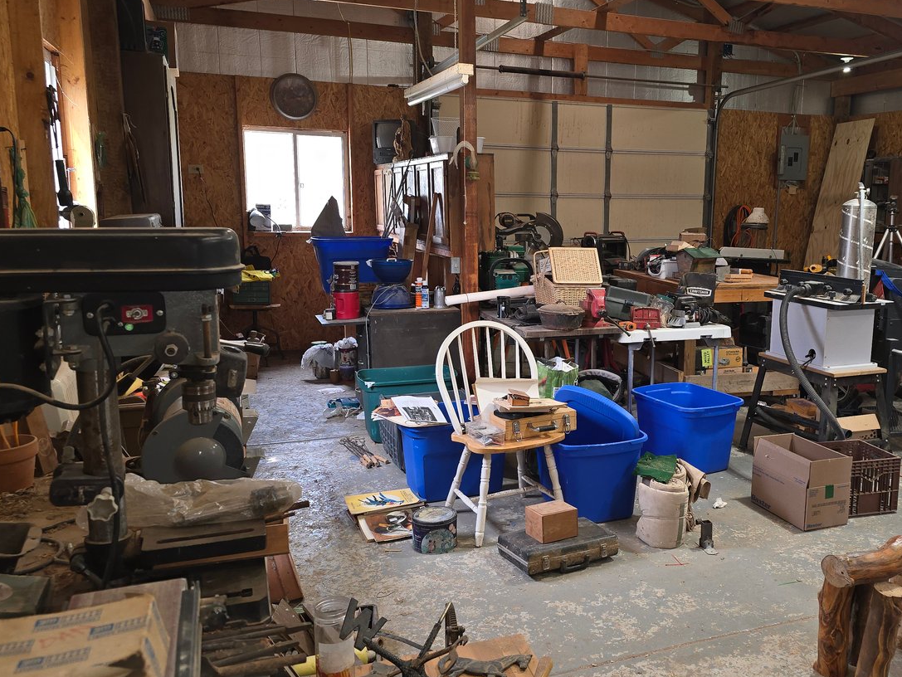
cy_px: 342
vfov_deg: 44.2
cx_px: 582
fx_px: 834
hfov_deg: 55.9
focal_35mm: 32
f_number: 1.7
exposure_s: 1/60
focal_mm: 6.3
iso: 80
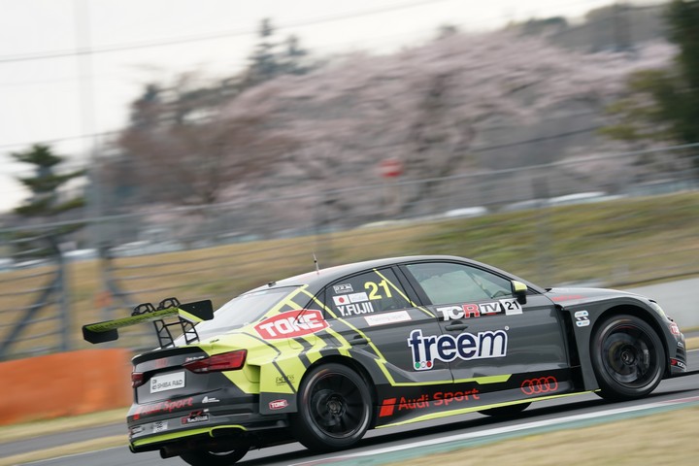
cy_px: 233
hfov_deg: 6.6
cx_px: 350
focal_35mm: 312
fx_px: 6058
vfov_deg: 4.4
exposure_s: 1/200
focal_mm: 312
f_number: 8
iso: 400
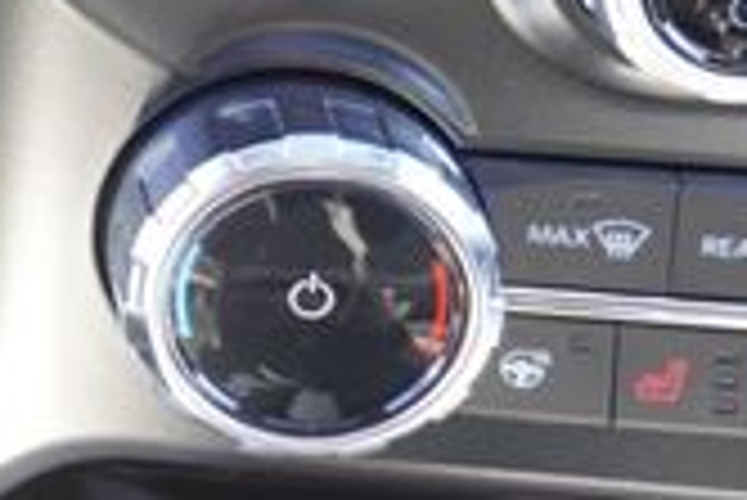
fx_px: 2409
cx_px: -562
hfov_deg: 15.4
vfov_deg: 11.1
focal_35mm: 116
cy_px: -356
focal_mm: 20
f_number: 4
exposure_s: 1/60
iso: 500
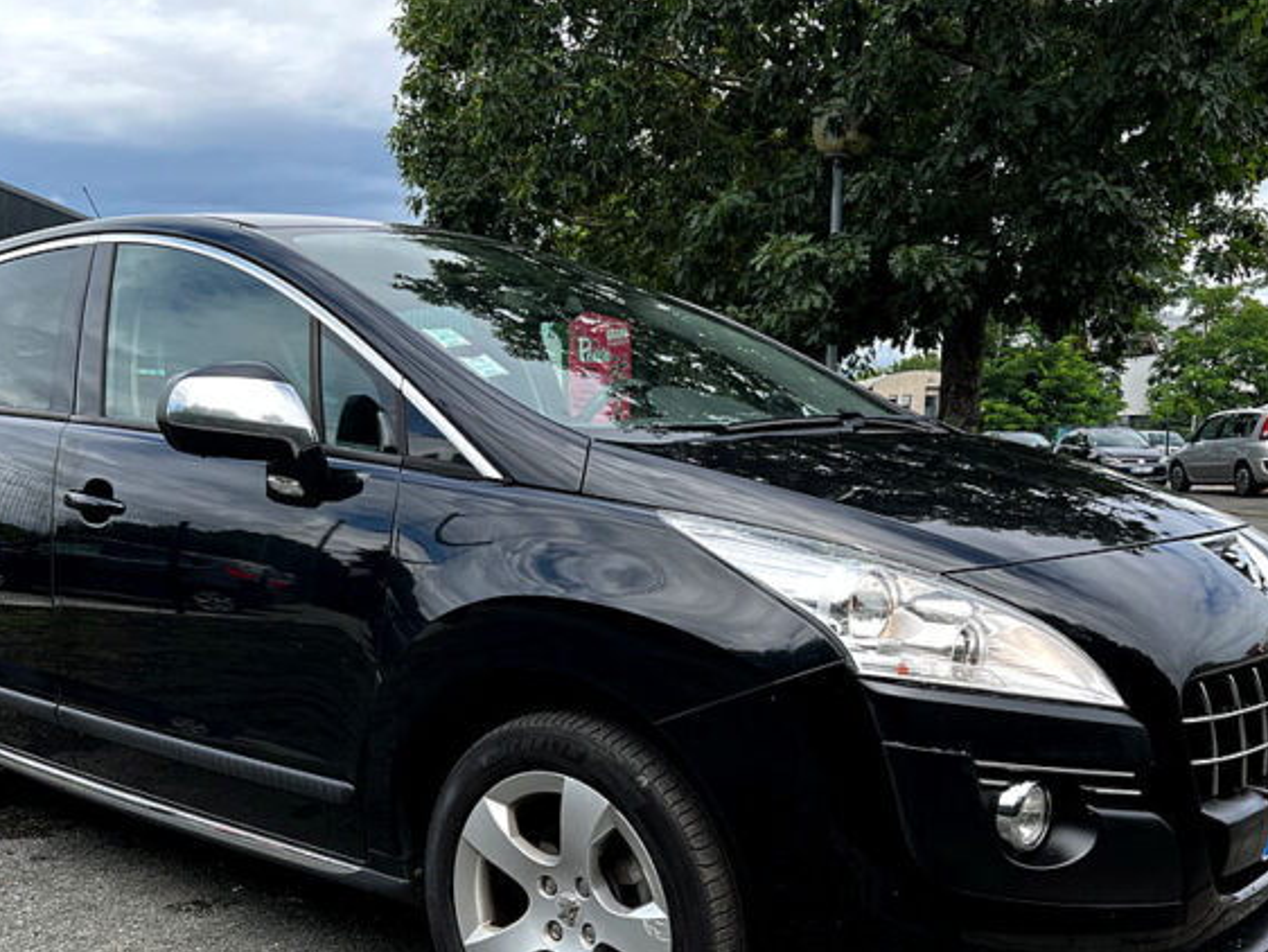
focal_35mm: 37
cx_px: 591
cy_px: 623
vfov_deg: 38.3
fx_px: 1356
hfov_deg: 50.1
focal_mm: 5.7
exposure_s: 1/1431
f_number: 1.5
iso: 50
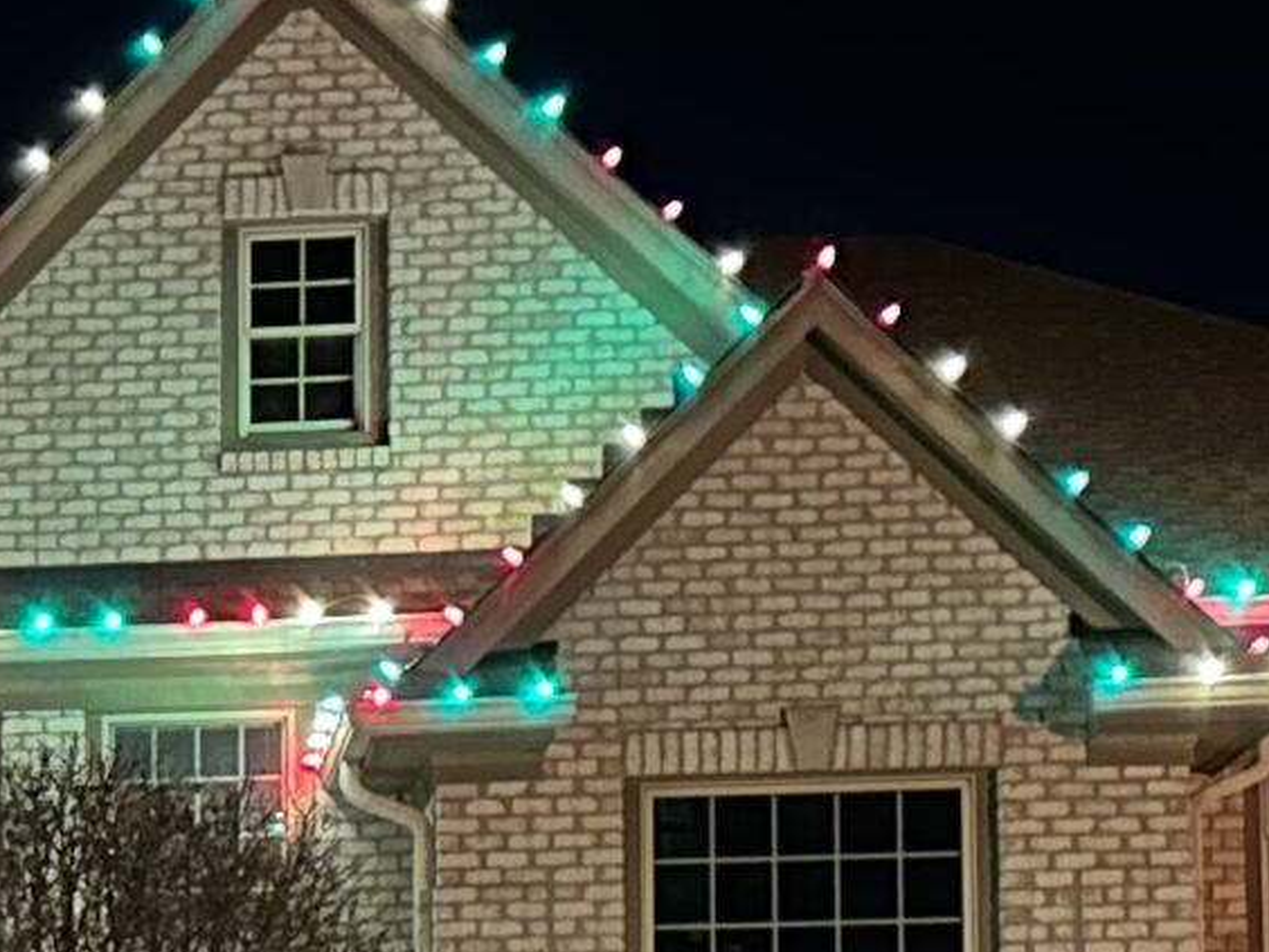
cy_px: 1492
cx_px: -493
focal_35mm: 109
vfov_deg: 12.8
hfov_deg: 16.8
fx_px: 3996
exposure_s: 1/9
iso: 1250
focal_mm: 6.86
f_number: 1.78
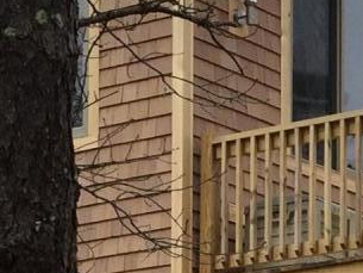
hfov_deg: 9.8
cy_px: 546
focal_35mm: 190
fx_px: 1993
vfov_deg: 7.5
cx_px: 676
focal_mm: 4.15
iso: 32
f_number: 2.2
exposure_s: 1/1041
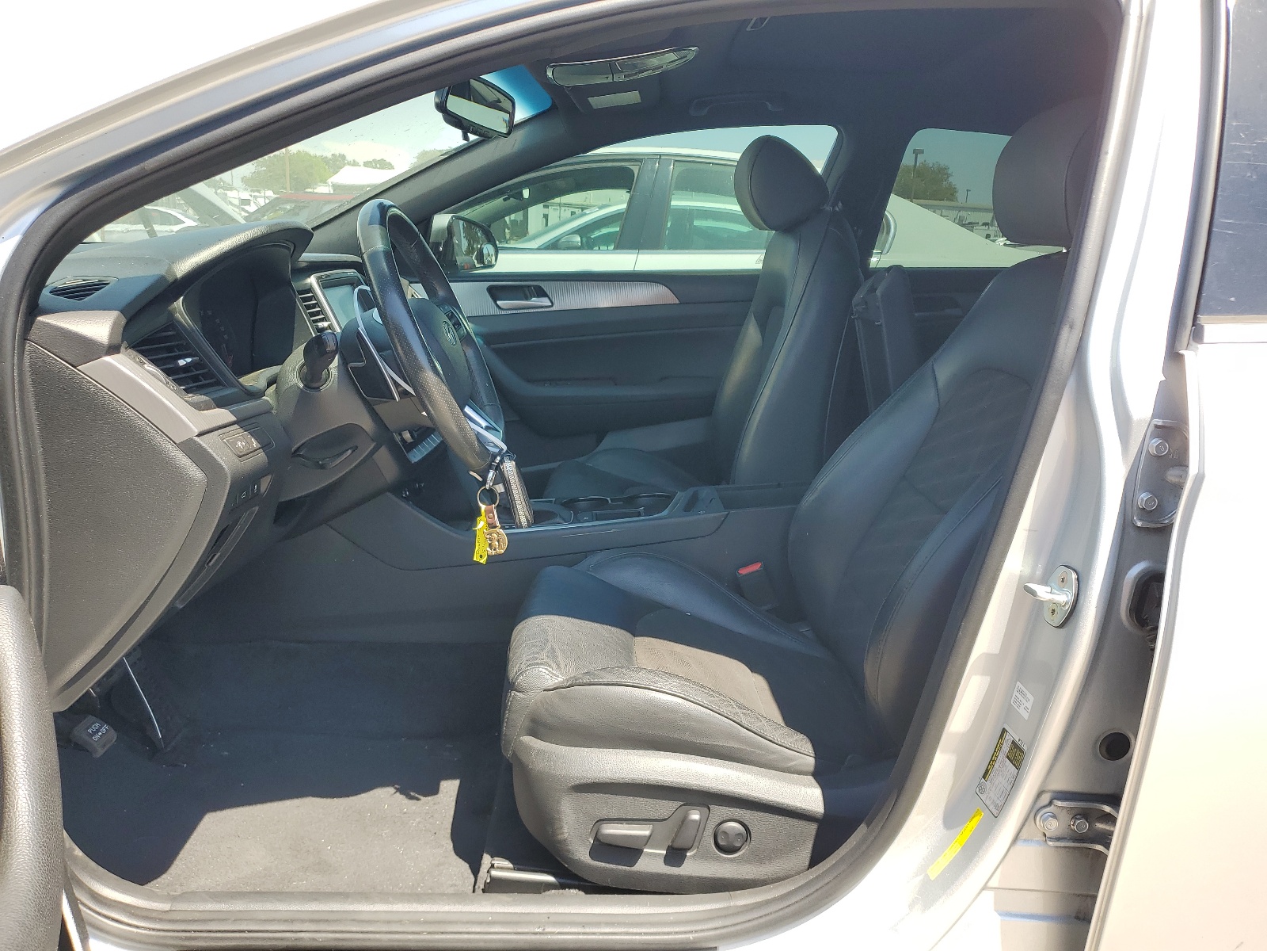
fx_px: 952
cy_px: 476
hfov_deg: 67.3
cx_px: 634
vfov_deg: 53.1
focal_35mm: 26
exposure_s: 1/667
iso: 50
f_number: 1.5
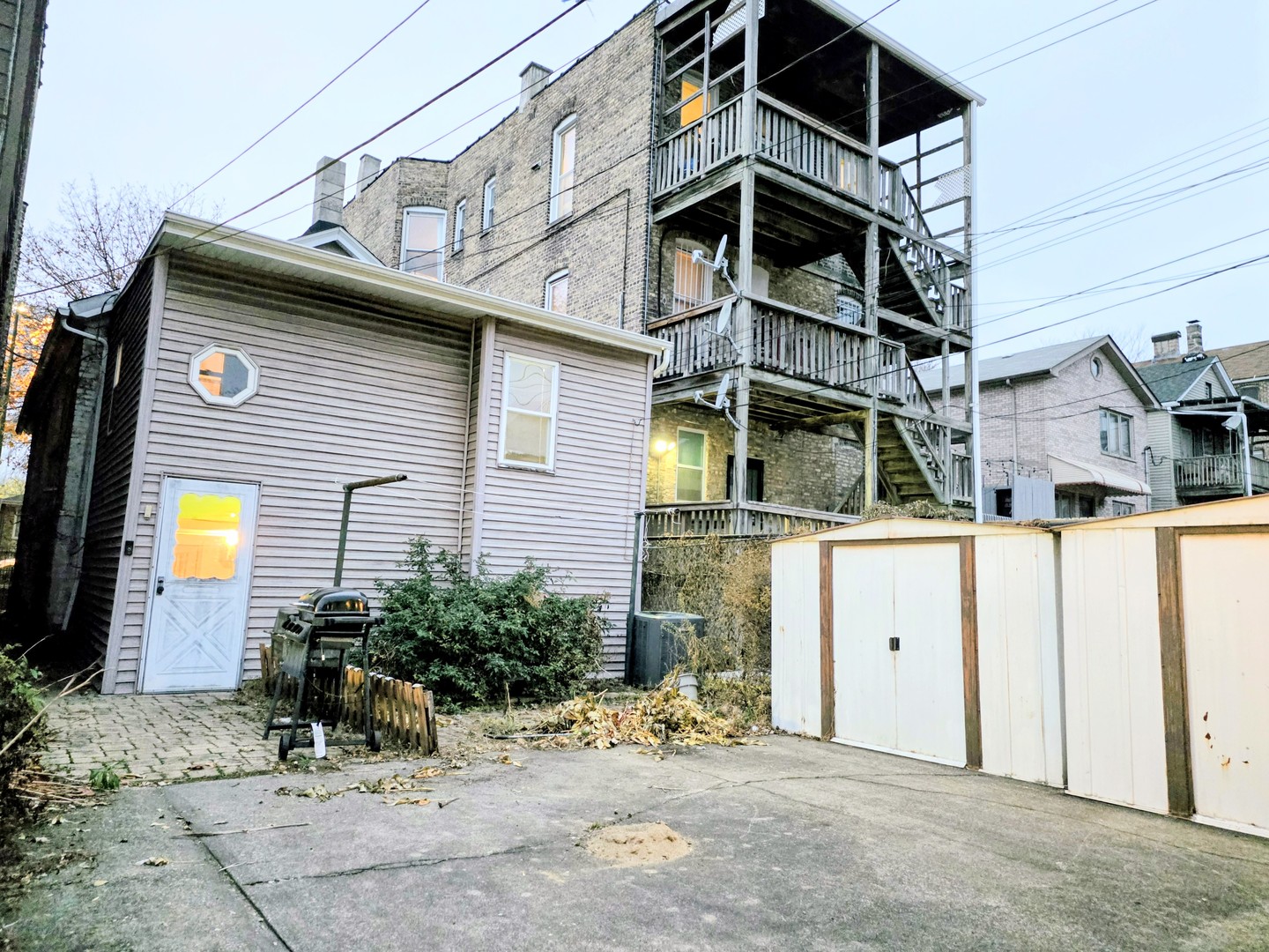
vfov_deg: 58.9
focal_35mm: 23
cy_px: 476
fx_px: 843
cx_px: 634
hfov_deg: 73.9
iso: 2500
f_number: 1.7
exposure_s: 1/120
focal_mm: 6.25
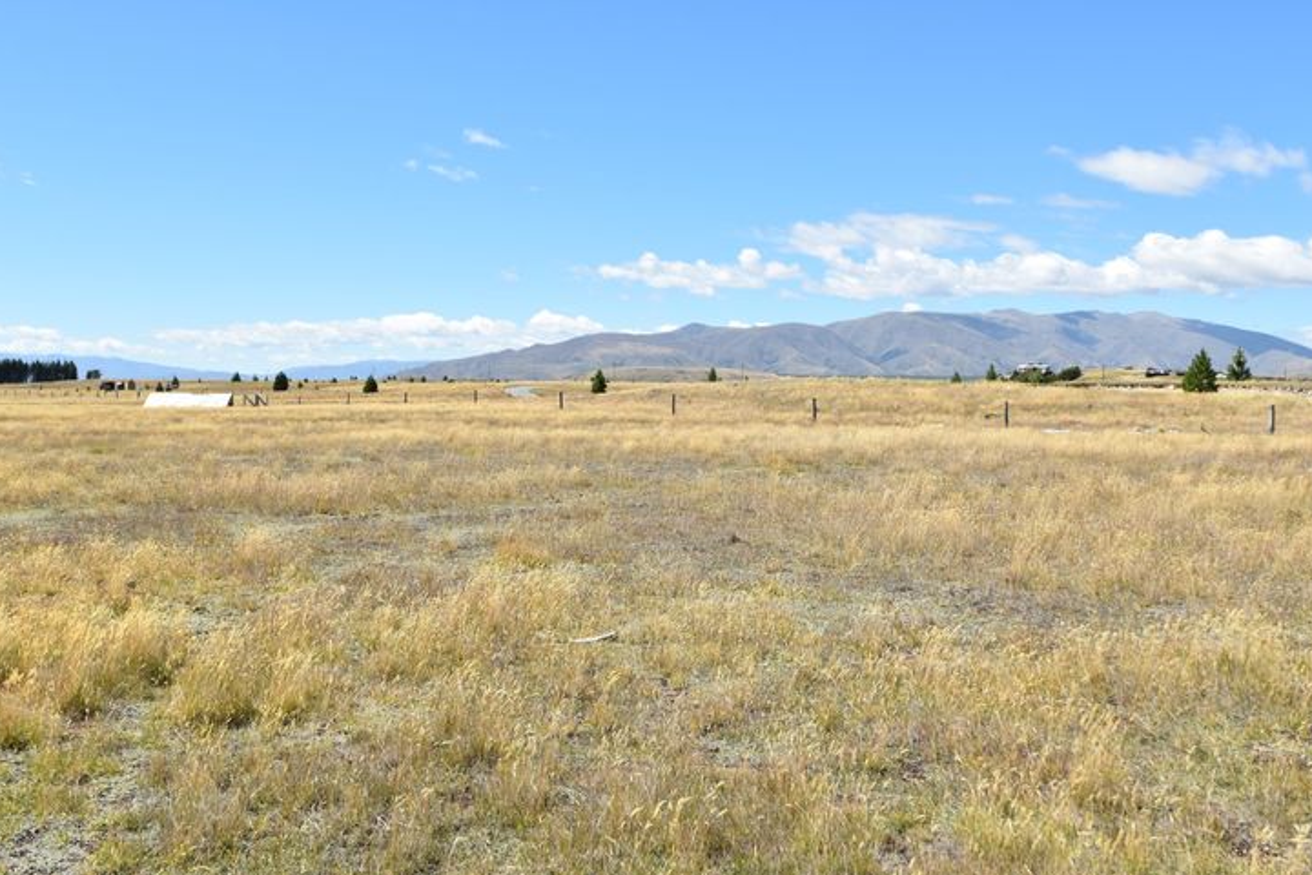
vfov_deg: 41.1
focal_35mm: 32
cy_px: 463
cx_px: 661
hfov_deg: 58.7
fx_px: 1166
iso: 200
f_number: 10
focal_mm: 20
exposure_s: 1/400
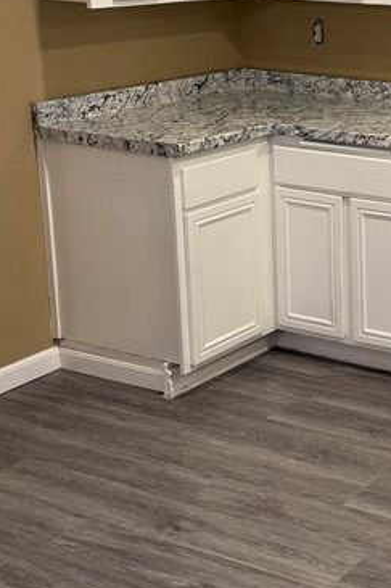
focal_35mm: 70
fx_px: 1141
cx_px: 512
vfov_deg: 28.6
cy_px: 184
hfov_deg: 18.1
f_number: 1.78
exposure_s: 1/60
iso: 100
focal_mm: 6.76
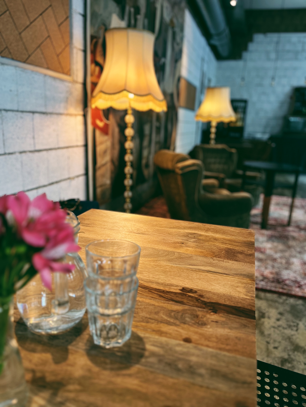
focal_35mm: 26
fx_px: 306
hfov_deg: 53.1
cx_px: 153
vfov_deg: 67.3
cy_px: 204
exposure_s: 1/50
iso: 200
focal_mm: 5.1
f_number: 1.6
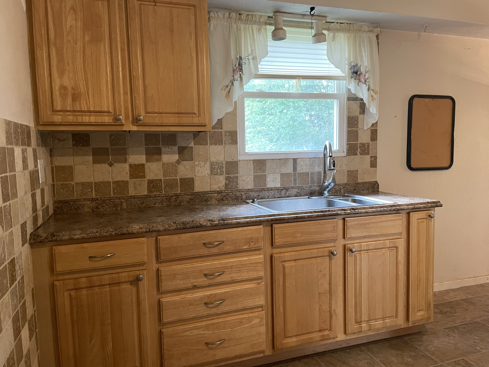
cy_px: 184
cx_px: 244
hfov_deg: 67.3
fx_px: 367
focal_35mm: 26
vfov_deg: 53.1
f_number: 1.6
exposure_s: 1/60
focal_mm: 4.2
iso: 320
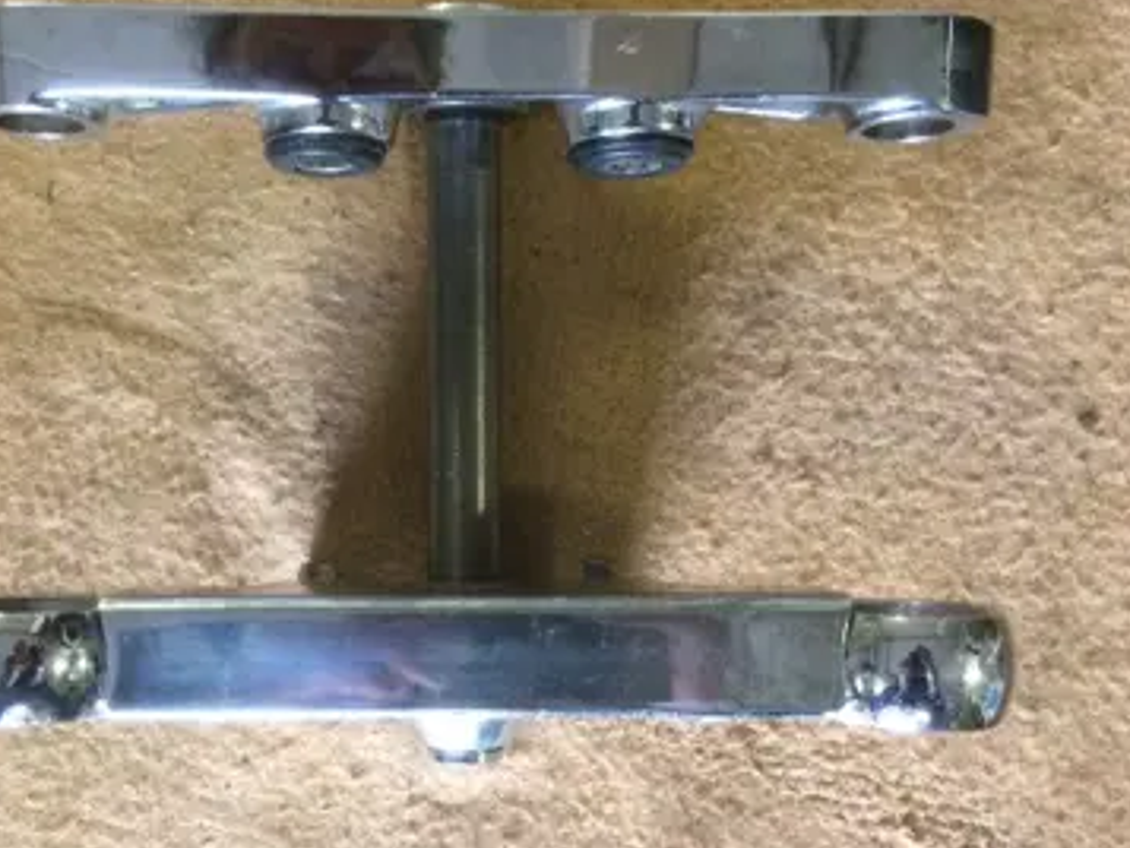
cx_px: 440
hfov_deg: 47.5
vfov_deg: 36.8
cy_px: 421
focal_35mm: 39
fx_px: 1274
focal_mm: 4.15
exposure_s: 1/33
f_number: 2.2
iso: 200
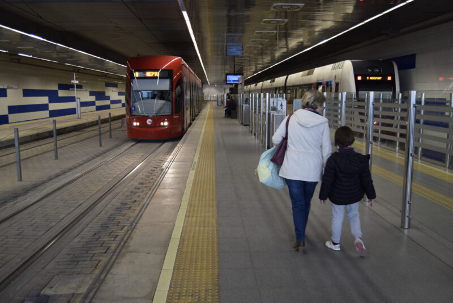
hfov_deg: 57.2
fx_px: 415
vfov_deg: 40.0
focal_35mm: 33
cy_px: 152
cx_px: 226
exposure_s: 1/60
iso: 1100
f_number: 3.5
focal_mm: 22
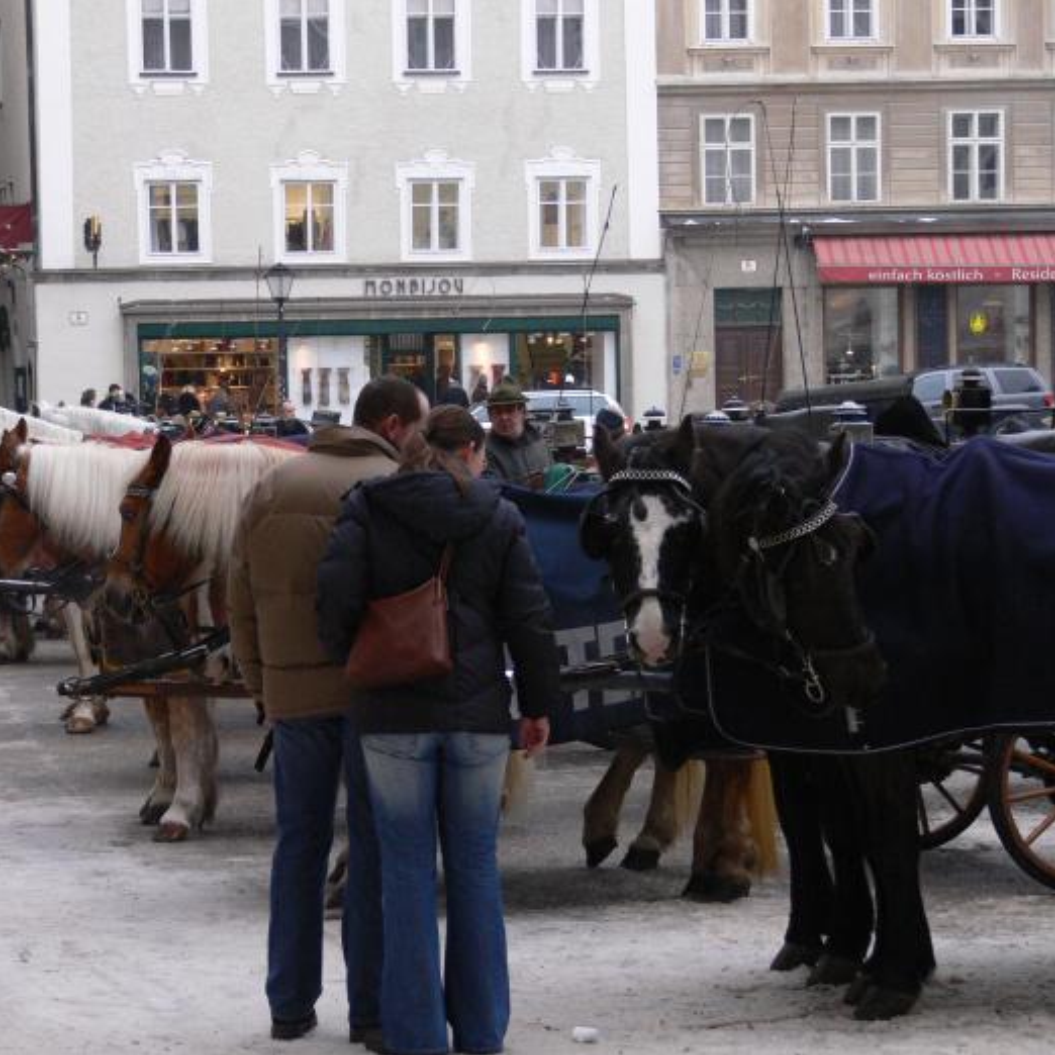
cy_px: 526
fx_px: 3758
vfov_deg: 16.0
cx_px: 410
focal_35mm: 109
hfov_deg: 16.0
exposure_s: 1/320
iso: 200
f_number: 3.2
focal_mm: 19.4
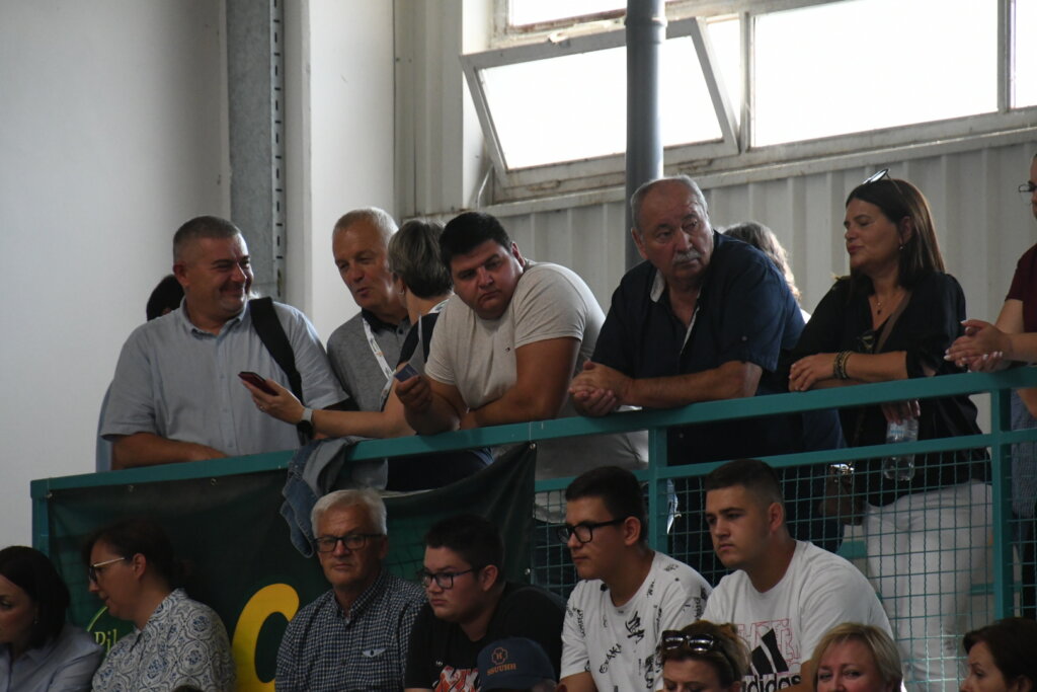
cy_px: 346
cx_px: 518
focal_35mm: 375
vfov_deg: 3.7
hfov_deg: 5.5
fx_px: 10803
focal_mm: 250
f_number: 6.3
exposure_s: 1/1250
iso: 3200
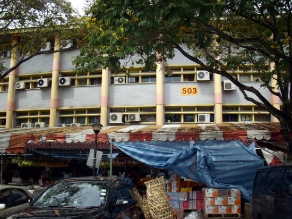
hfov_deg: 50.2
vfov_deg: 38.6
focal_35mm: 37
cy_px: 110
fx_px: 312
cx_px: 146
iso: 80
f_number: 5.6
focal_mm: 6.2
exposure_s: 1/200
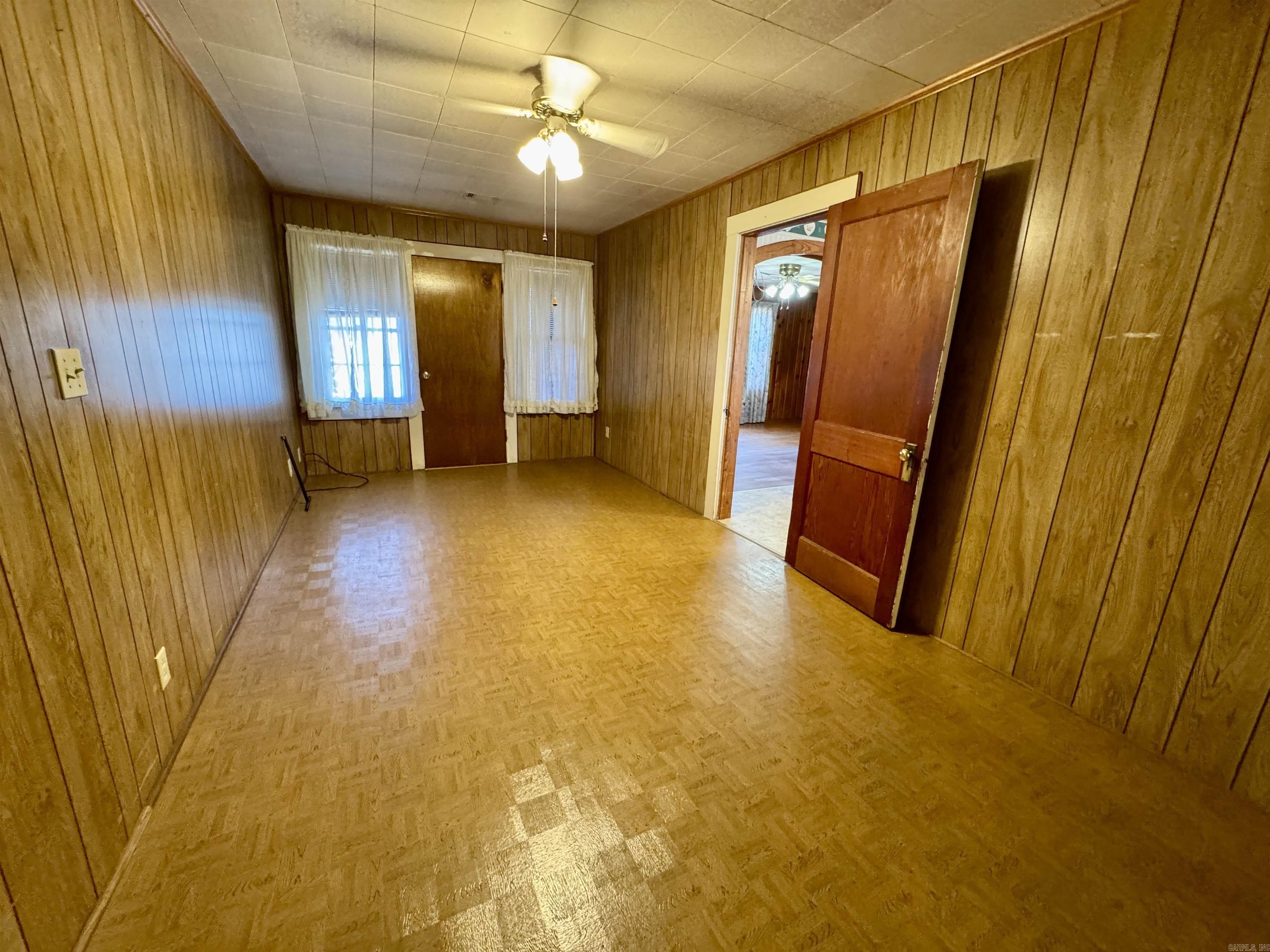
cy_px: 476
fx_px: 514
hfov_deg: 102.1
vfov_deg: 85.7
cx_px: 635
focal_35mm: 14
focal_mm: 2.22
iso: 640
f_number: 2.2
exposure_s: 1/60
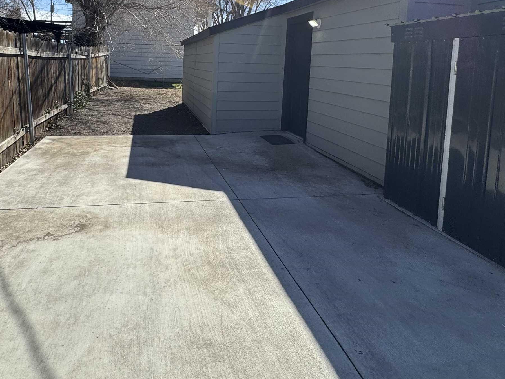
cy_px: 91
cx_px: 202
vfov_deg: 54.0
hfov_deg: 70.9
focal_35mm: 24
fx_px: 350
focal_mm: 2.22
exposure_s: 1/1143
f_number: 2.2
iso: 50
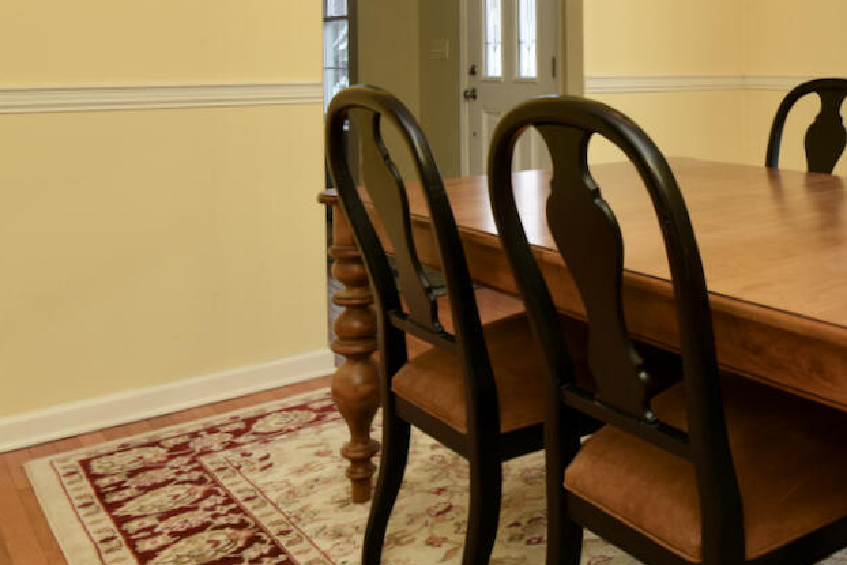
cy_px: 97
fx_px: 824
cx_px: 756
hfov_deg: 48.9
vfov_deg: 36.3
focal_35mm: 35
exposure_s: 1/60
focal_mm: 17
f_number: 8
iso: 400
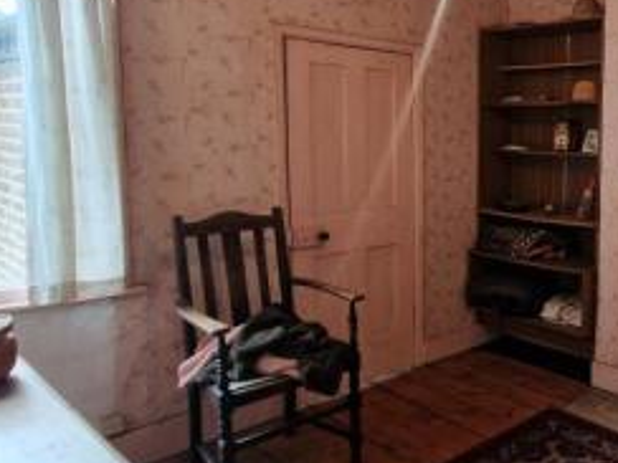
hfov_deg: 49.1
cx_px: 602
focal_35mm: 31
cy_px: 191
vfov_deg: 45.3
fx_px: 553
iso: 125
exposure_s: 1/50
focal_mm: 2.2
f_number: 2.2
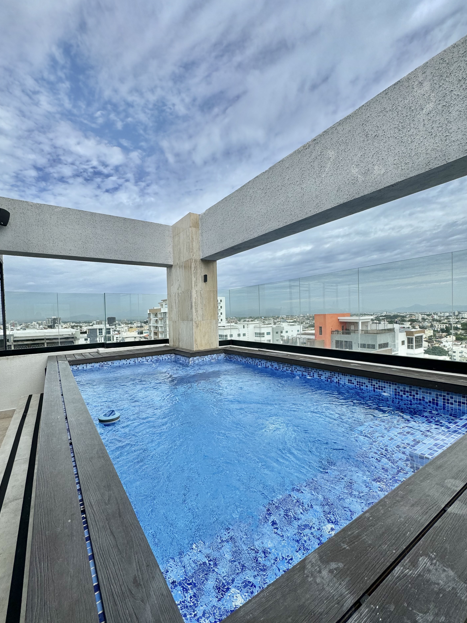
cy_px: 324
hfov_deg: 81.6
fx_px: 270
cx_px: 217
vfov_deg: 98.1
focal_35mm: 15
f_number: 2.2
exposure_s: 1/2083
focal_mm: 2.22
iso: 50
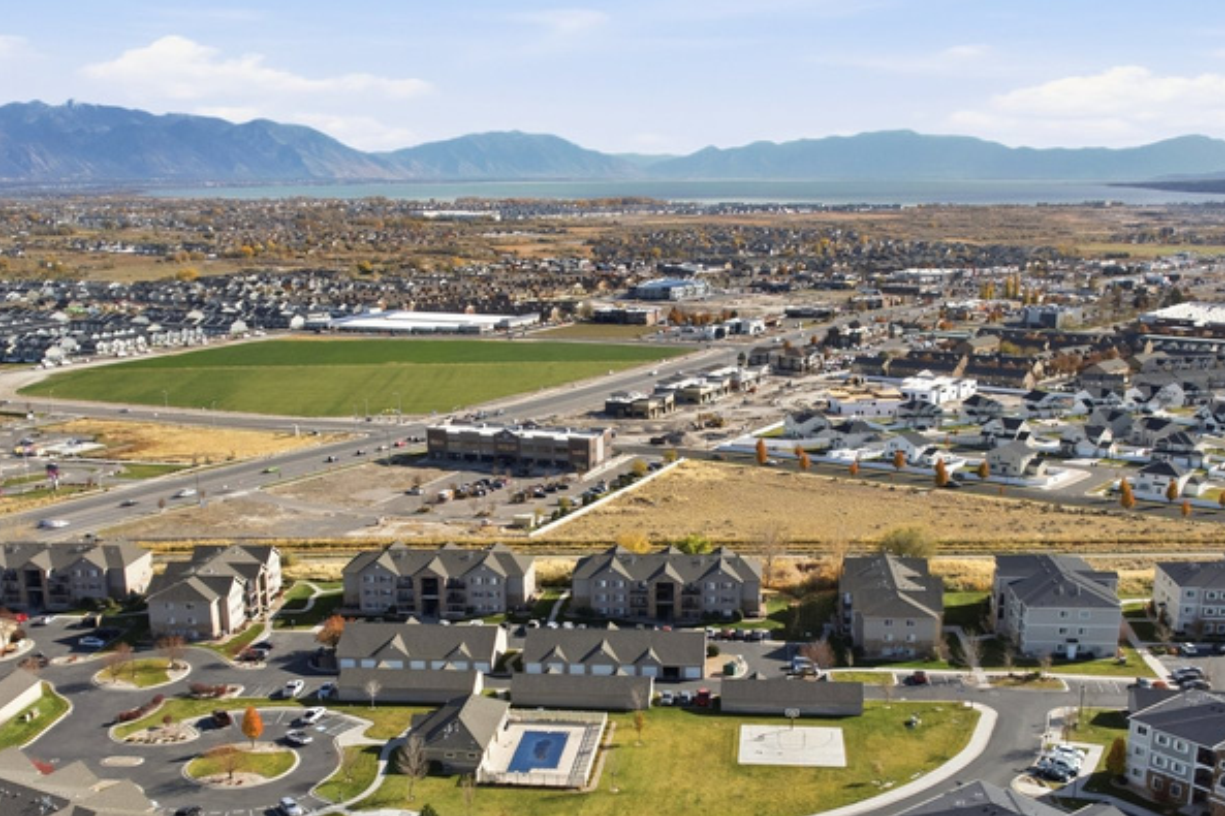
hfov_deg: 50.7
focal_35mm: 38
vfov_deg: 34.6
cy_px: 568
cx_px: 638
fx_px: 1293
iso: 140
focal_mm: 8.4
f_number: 2.8
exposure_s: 1/4000
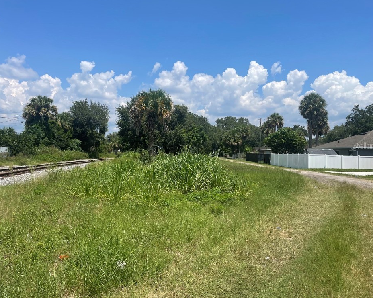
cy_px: 145
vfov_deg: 51.5
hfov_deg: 62.2
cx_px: 184
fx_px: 309
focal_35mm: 28
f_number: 1.6
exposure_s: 1/4651
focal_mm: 4.2
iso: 32
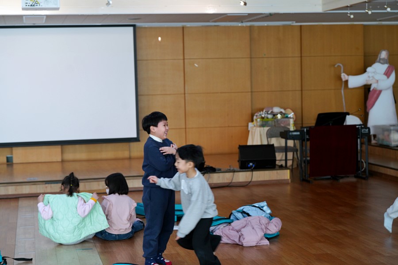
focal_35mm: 70
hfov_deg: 28.8
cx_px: 199
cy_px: 132
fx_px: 774
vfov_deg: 19.5
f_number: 4
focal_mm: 70
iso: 640
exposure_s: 1/160
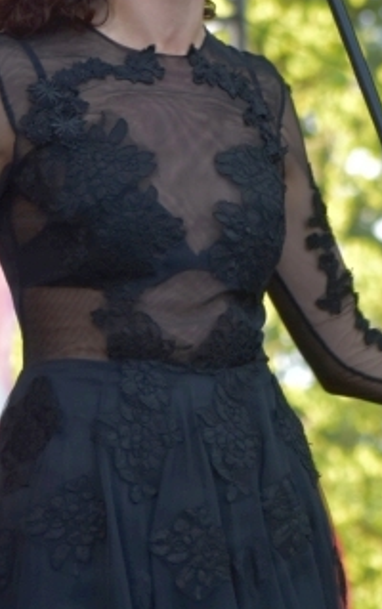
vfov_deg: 6.7
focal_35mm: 314
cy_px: 372
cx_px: 180
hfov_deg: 4.2
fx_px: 5219
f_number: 4.2
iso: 320
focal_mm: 82
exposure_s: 1/200
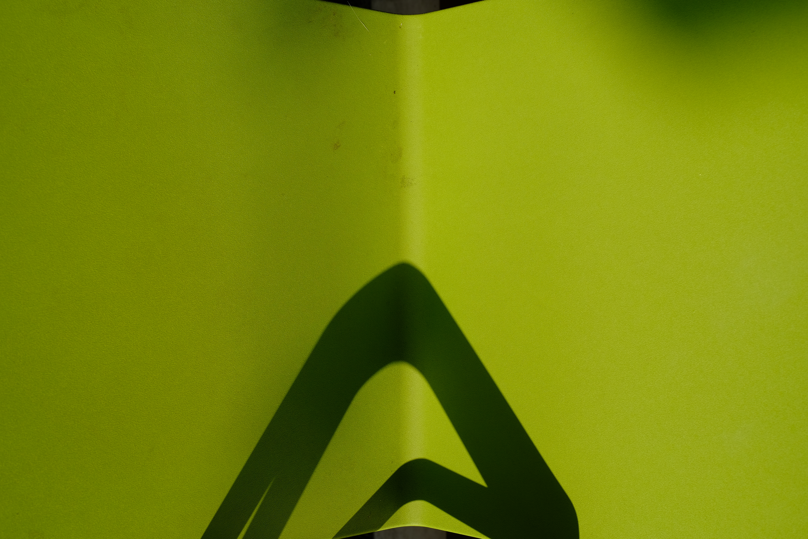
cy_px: 270
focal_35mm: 53
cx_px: 404
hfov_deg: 37.5
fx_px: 1189
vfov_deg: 25.5
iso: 160
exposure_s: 1/400
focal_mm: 35
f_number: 6.4
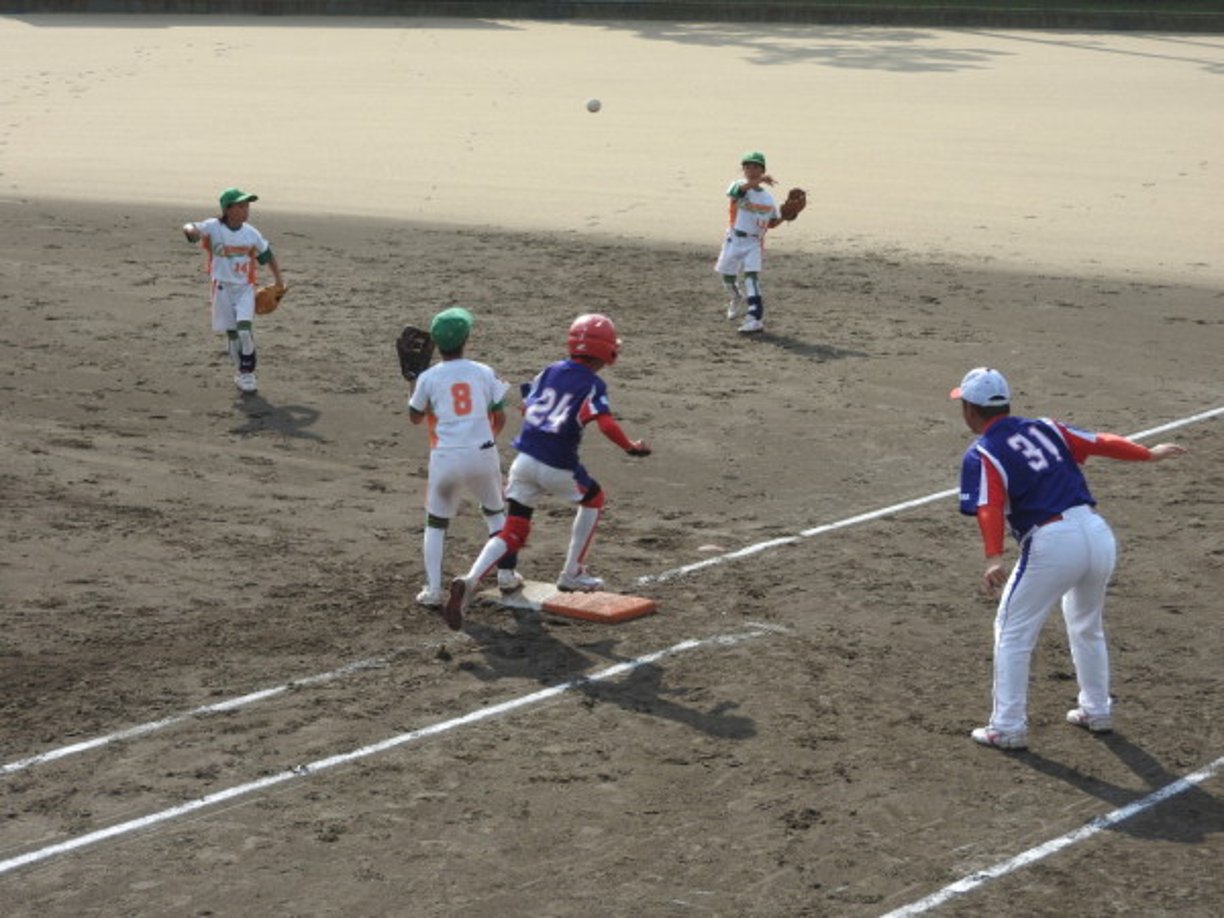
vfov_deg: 14.1
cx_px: 612
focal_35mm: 105
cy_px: 459
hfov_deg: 18.7
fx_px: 3713
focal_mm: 18.8
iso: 100
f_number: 4.8
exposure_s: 1/640
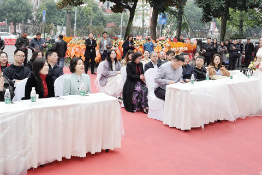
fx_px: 291
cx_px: 126
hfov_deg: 48.4
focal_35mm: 40
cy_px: 64
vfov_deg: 33.2
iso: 1250
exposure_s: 1/250
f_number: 4
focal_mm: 24
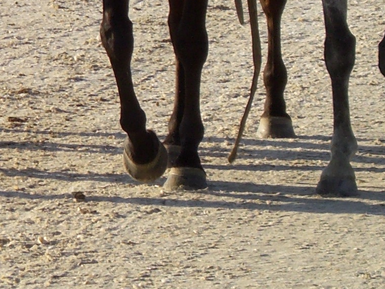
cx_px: -65
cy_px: -136
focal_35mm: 460
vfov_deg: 3.2
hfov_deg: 4.3
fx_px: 5117
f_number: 5.2
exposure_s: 1/250
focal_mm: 18.6
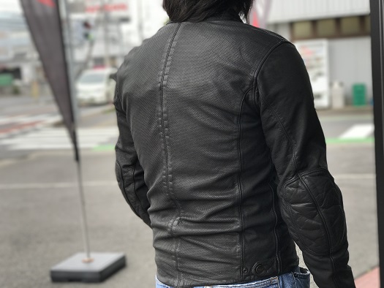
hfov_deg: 33.8
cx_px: 192
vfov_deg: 25.7
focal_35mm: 57
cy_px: 144
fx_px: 632
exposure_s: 1/161
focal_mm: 6.6
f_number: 2.8
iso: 20
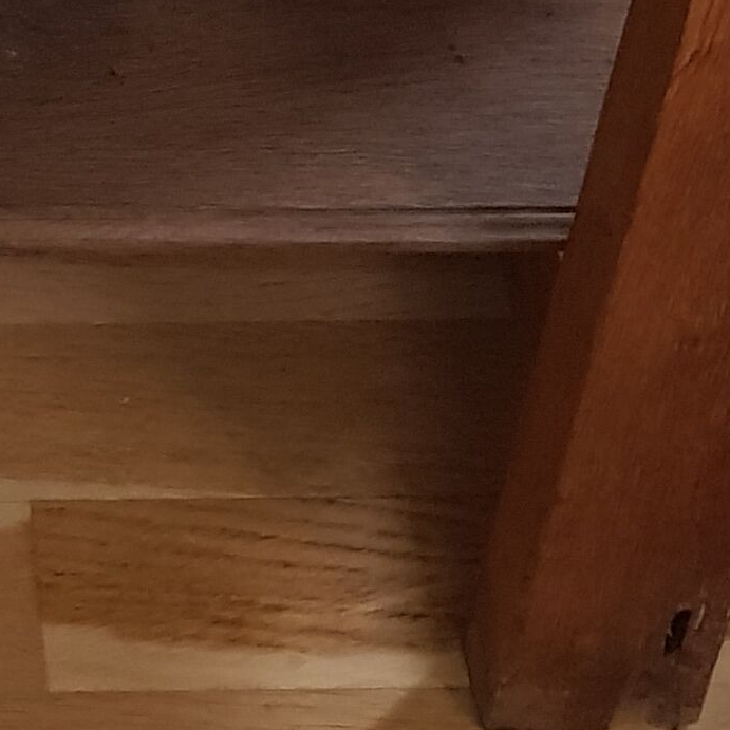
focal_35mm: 134
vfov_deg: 11.5
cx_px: -427
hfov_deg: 12.3
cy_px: -801
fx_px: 3197
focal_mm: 4.2
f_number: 1.7
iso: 200
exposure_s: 1/26
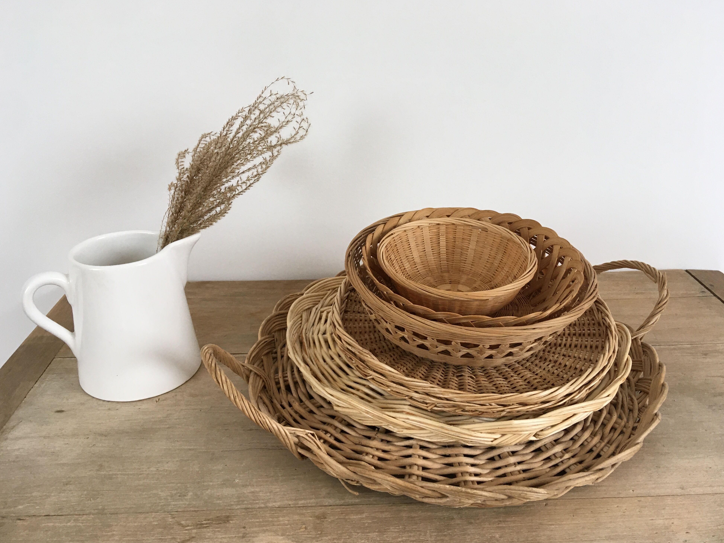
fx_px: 627
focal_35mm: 30
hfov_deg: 60.0
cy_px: 273
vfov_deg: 46.8
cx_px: 360
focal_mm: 4.15
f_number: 2.2
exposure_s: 1/33
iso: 50
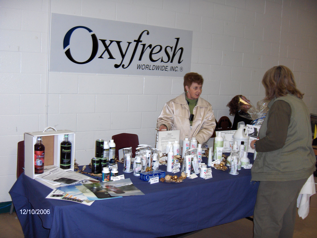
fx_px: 358
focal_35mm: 39
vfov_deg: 36.9
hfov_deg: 47.8
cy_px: 119
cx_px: 158
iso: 100
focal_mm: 8
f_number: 2.8
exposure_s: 1/60
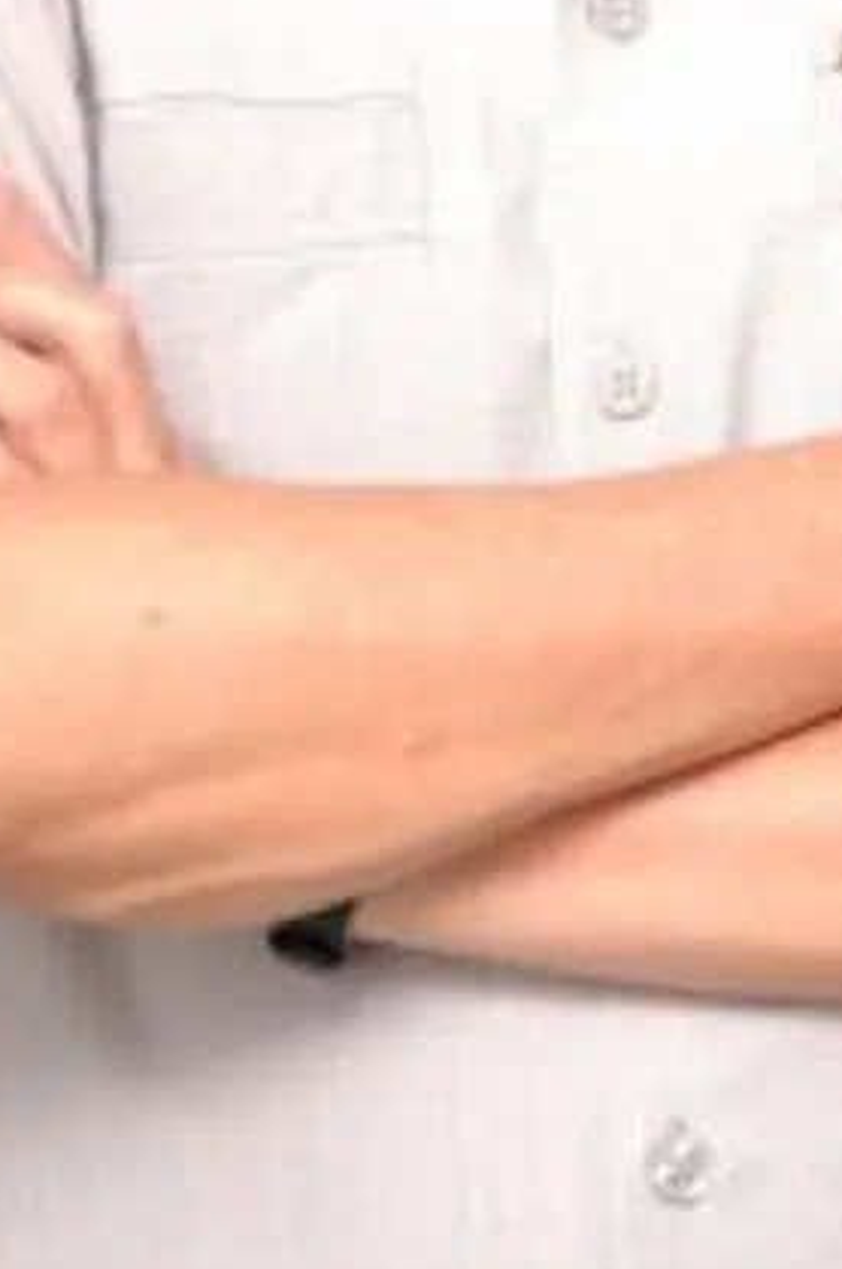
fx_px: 9186
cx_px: 615
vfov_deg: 7.8
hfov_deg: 5.2
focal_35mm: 261
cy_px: -135
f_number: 4.5
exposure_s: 1/60
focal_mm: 62
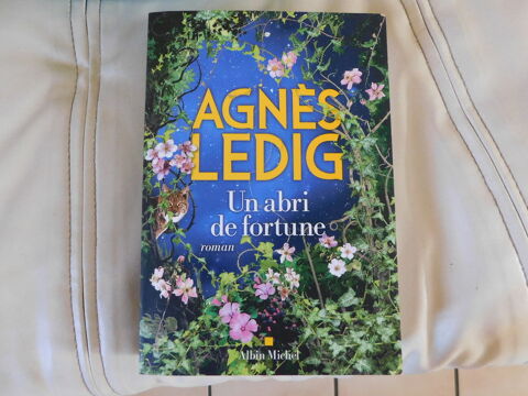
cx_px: 264
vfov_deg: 58.9
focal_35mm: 23
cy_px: 198
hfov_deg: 73.9
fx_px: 351
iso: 400
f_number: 3
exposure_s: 1/15
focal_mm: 4
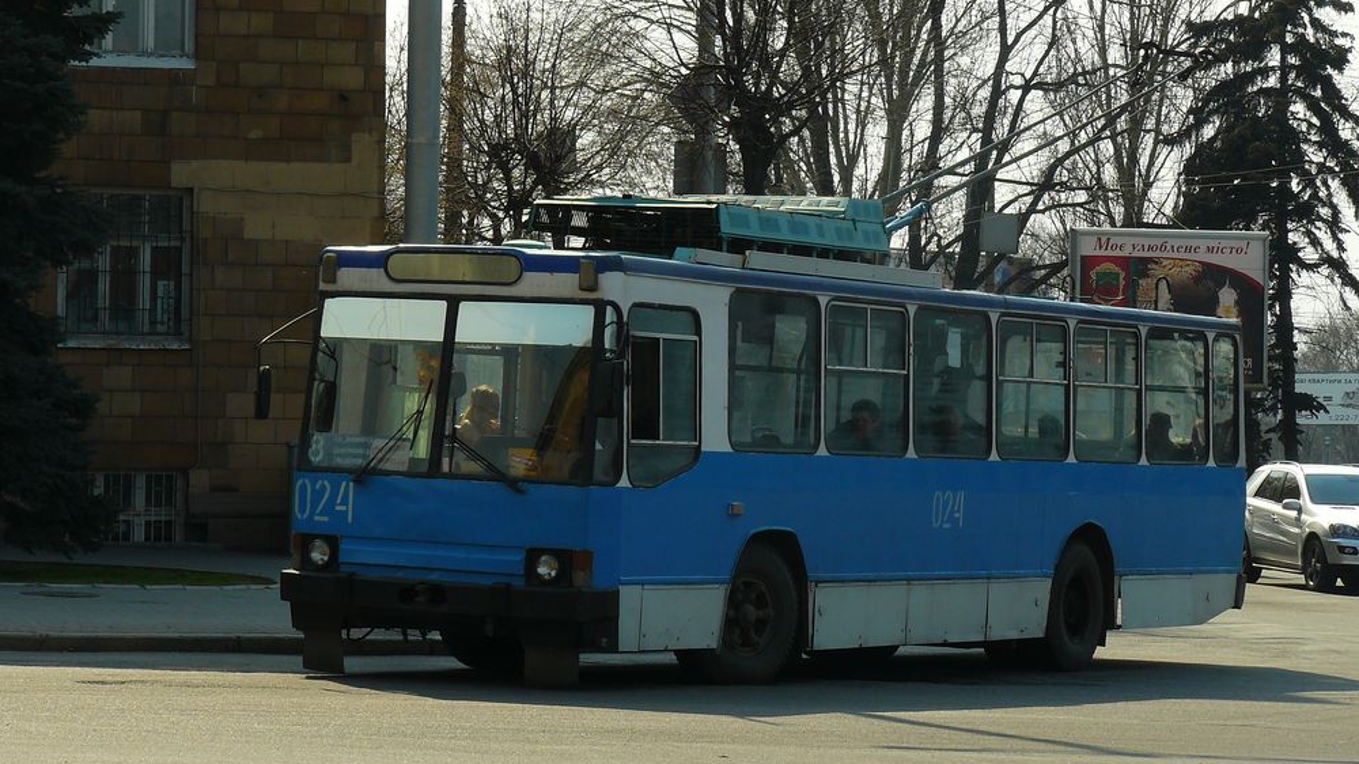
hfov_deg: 17.2
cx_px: 688
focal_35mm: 125
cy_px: 254
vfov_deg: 9.7
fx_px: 4503
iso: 100
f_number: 5.6
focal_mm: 18.6
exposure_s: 1/400
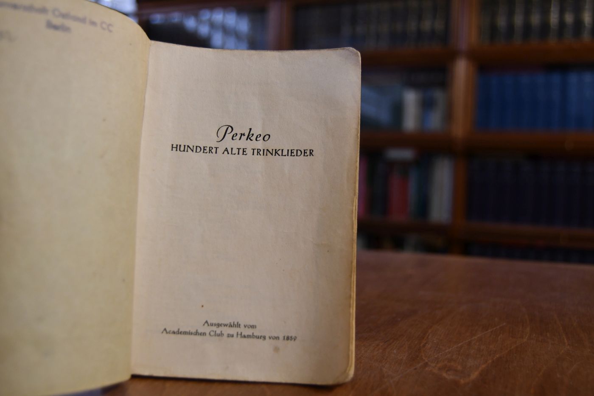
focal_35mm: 39
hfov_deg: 49.6
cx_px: 297
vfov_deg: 34.2
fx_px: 643
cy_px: 198
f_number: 4
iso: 900
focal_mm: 26
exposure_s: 1/125
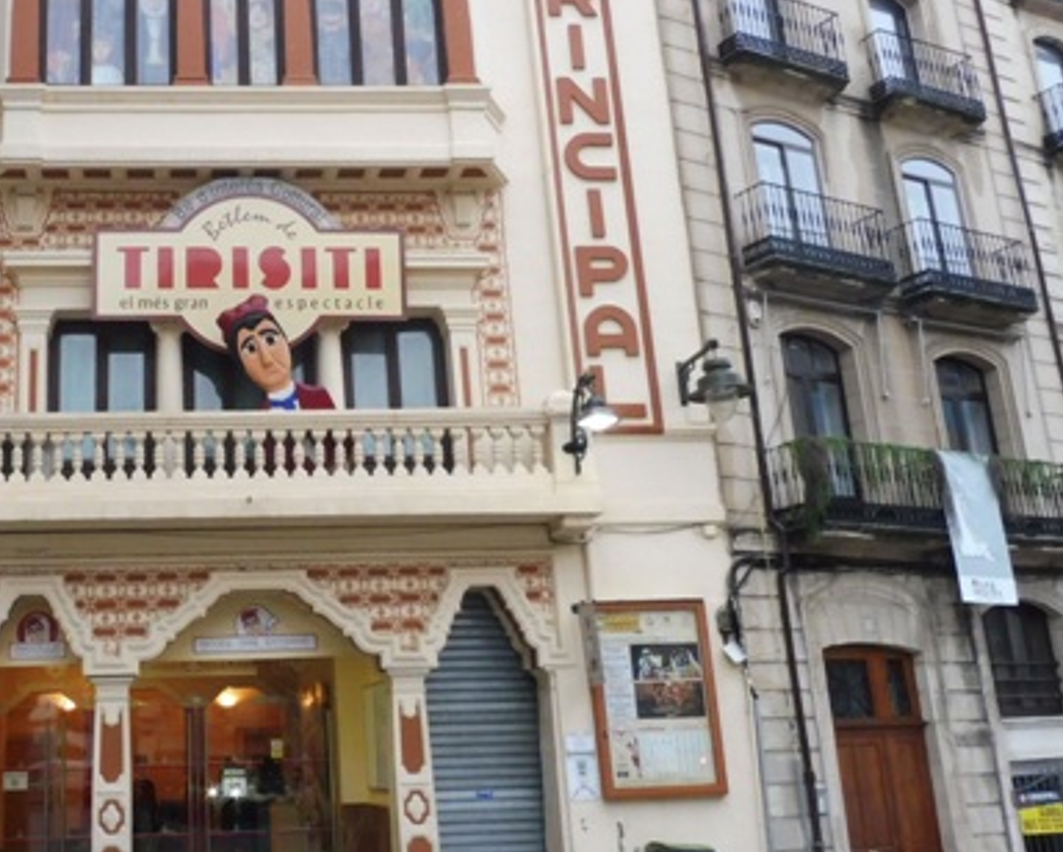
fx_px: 1228
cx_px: 227
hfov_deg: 44.7
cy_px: 373
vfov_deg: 38.2
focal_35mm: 39
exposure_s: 1/30
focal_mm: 4.3
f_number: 4
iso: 400
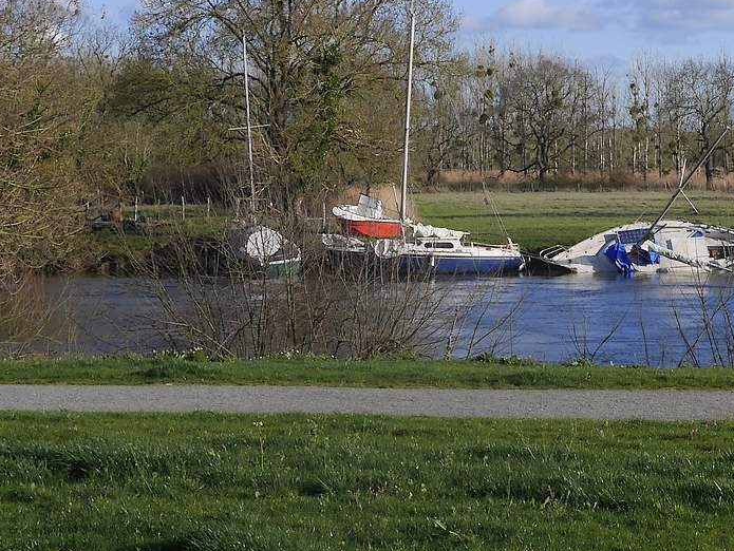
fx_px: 1464
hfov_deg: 27.5
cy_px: 100
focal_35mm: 69
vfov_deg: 21.0
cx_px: 599
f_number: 9
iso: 200
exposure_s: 1/400
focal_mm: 20
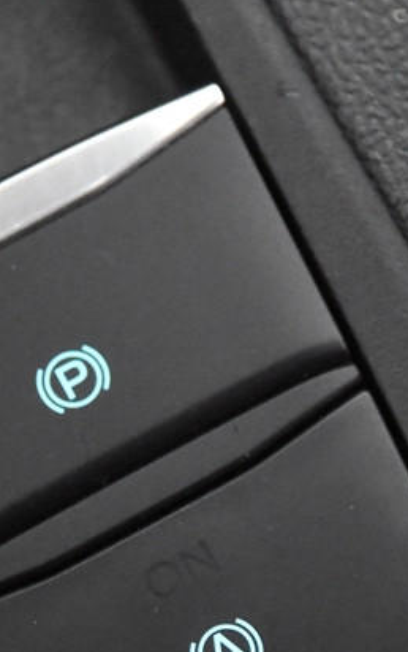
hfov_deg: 4.9
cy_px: 368
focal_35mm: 266
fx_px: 4726
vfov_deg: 7.9
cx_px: 150
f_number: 4
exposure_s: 1/60
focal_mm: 70
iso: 12800
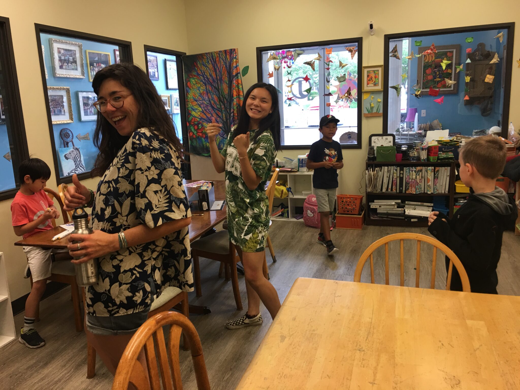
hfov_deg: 61.7
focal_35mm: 29
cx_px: 260
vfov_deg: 48.2
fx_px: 436
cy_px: 195
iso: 32
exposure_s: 1/30
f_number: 2.2
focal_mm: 4.15
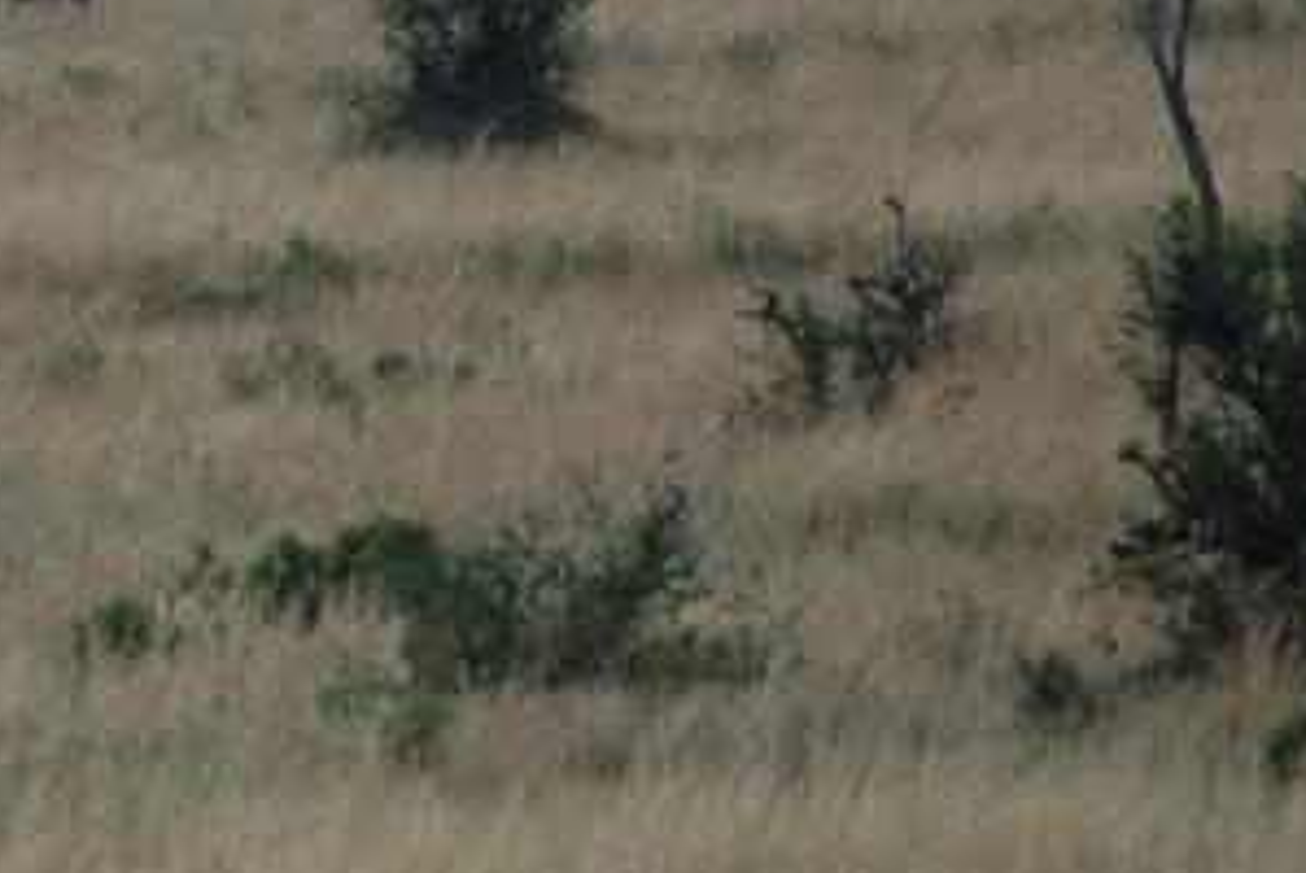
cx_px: -114
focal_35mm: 1407
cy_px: 388
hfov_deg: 1.5
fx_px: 51091
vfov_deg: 1.0
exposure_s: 1/160
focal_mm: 400
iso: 100
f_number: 5.6
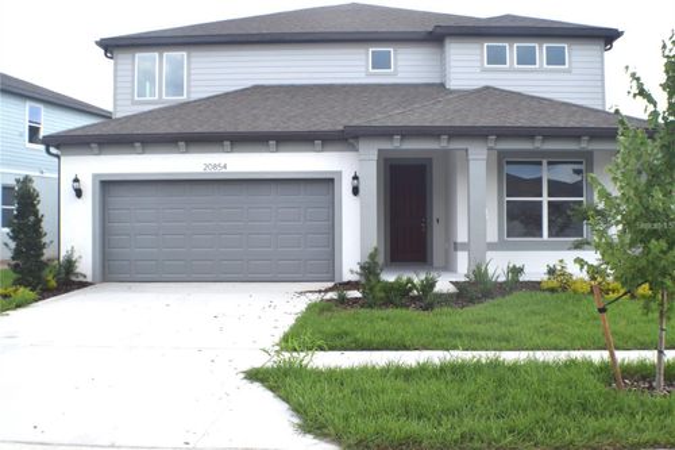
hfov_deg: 36.9
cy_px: 225
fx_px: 1012
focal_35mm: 54
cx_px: 338
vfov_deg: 25.0
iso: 100
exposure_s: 1/30
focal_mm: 36
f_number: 22
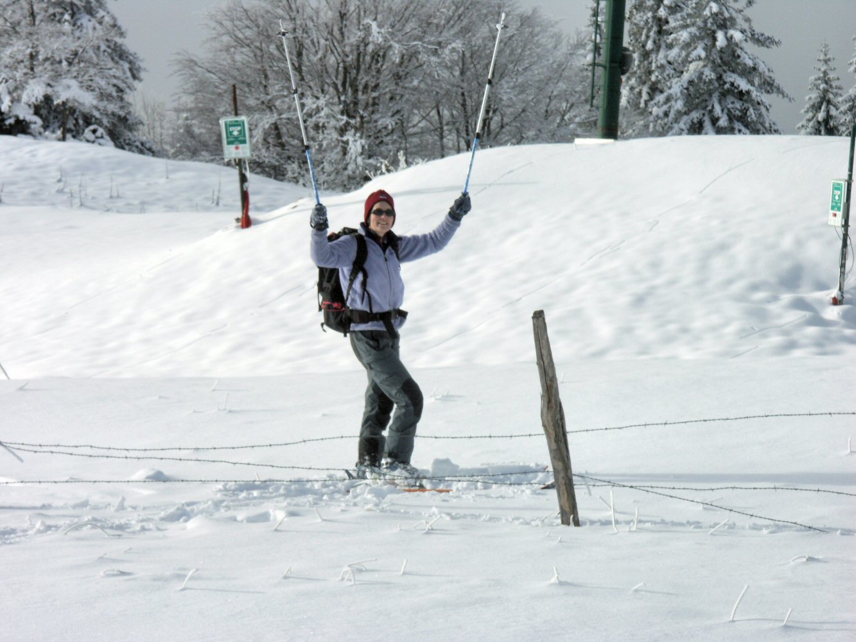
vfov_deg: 9.6
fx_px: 3809
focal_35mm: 154
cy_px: 321
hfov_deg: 12.8
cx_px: 428
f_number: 6.3
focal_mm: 39.21
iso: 64
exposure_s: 1/500
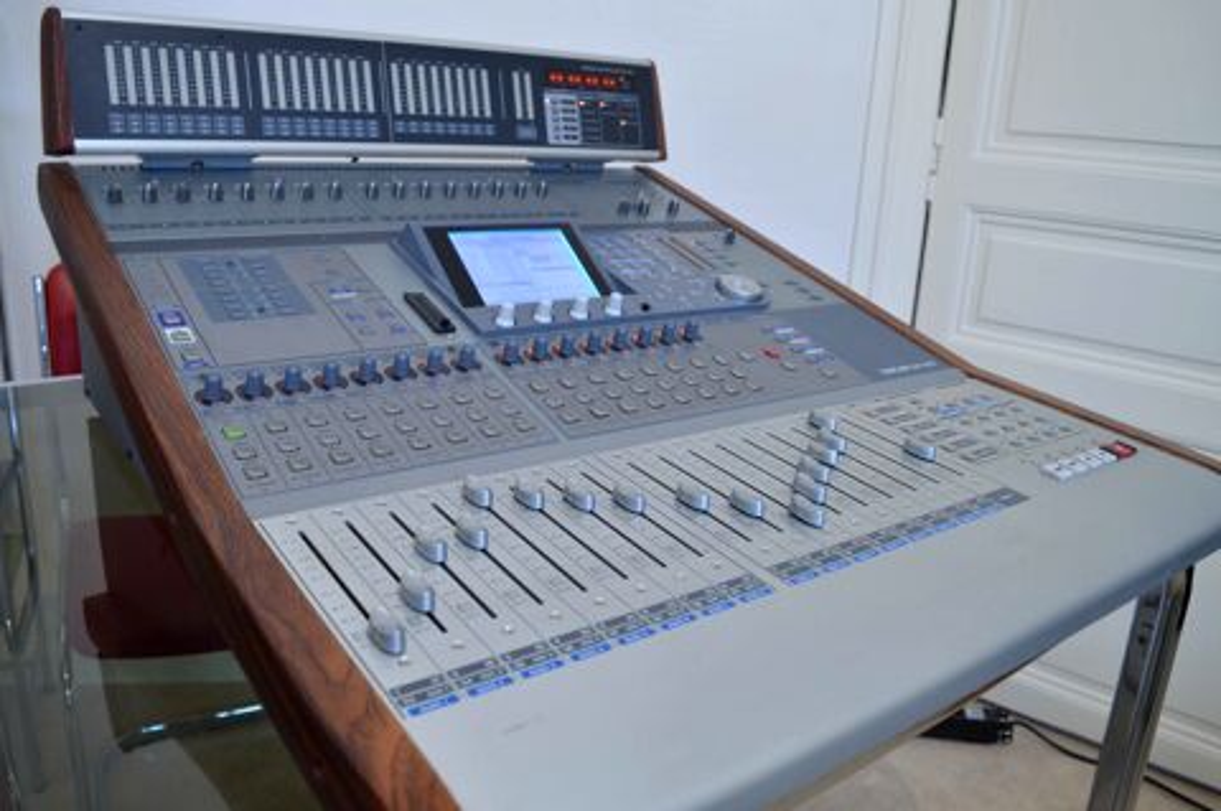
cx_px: 610
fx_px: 915
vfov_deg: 47.8
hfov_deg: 67.4
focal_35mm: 27
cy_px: 406
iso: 400
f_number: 4.5
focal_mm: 18
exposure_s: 1/10
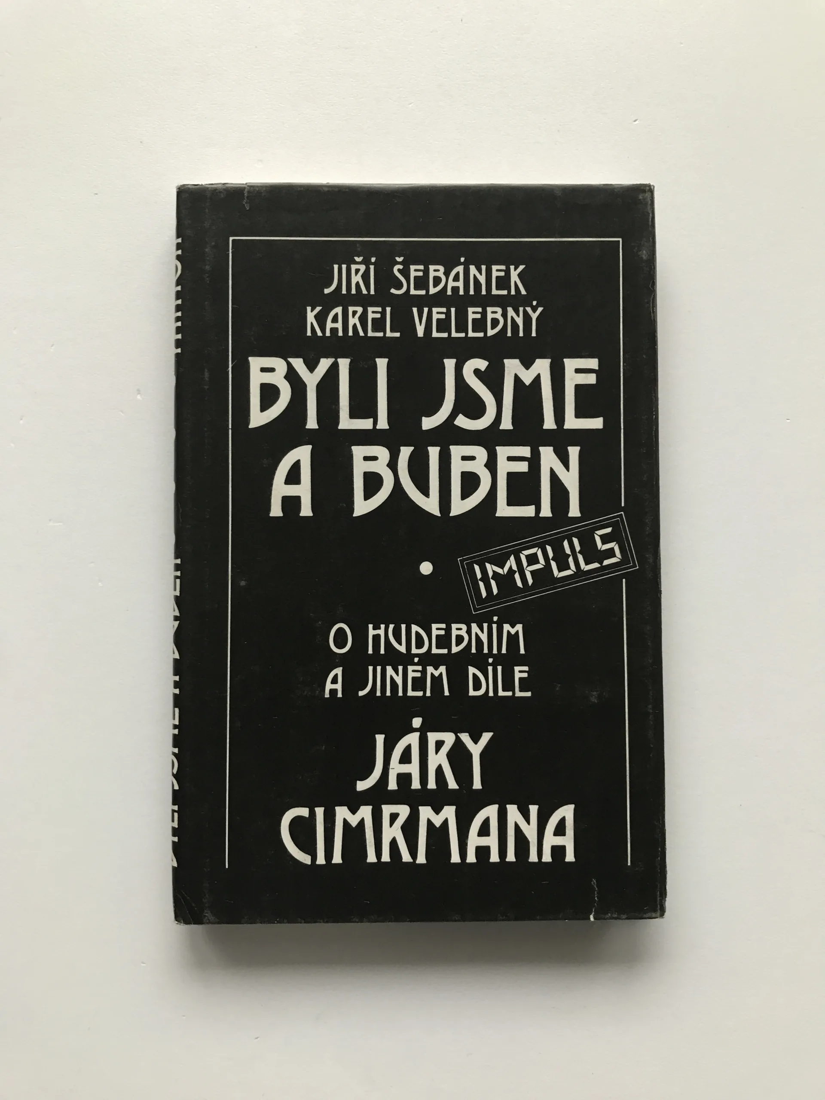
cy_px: 550
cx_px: 412
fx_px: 890
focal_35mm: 28
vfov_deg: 63.4
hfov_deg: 49.7
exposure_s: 1/33
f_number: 1.8
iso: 20
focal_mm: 3.99
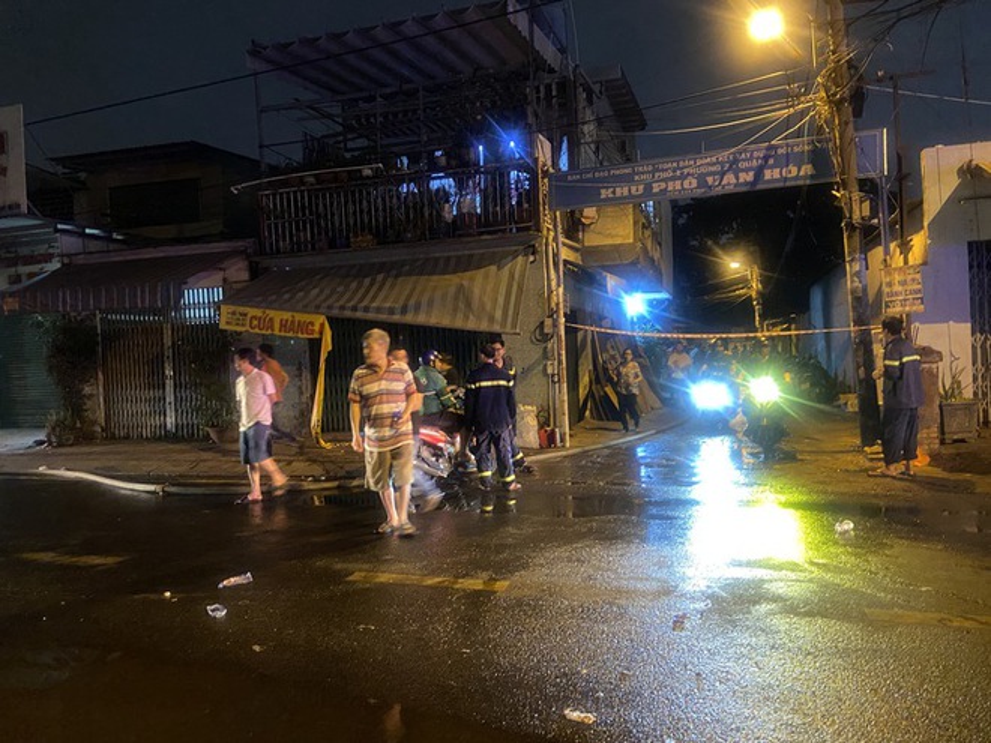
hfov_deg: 67.3
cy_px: 372
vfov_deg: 53.1
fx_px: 744
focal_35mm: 26
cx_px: 496
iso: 640
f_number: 1.8
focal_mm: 4.25
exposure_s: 1/25
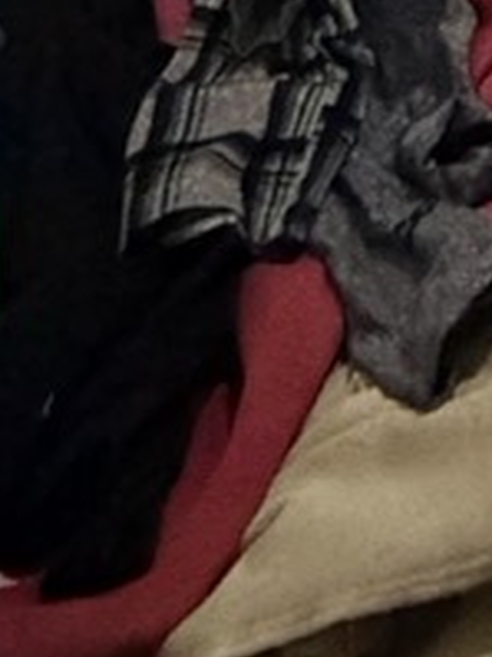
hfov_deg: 12.9
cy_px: -1175
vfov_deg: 12.5
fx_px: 1707
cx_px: 1152
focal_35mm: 90
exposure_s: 1/50
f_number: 2.2
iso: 1250
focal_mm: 2.22
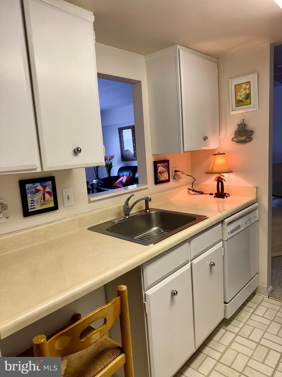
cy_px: 188
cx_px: 141
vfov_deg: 71.6
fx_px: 261
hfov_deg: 56.8
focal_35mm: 24
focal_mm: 6.76
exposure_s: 1/120
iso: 160
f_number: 1.78
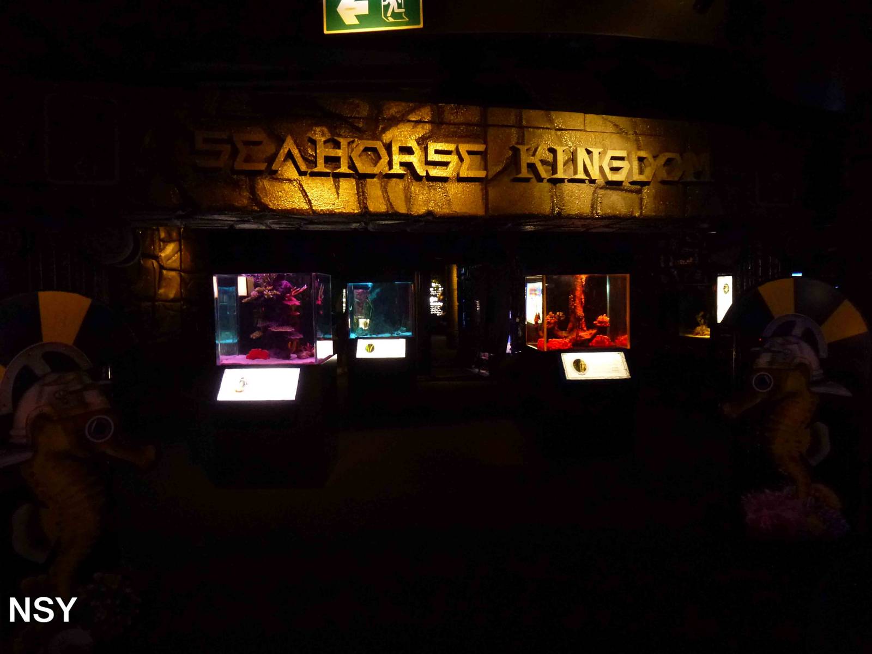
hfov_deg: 71.6
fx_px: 605
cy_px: 327
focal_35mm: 24
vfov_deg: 56.8
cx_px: 436
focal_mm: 4.3
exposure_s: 1/4
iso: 400
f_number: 3.3
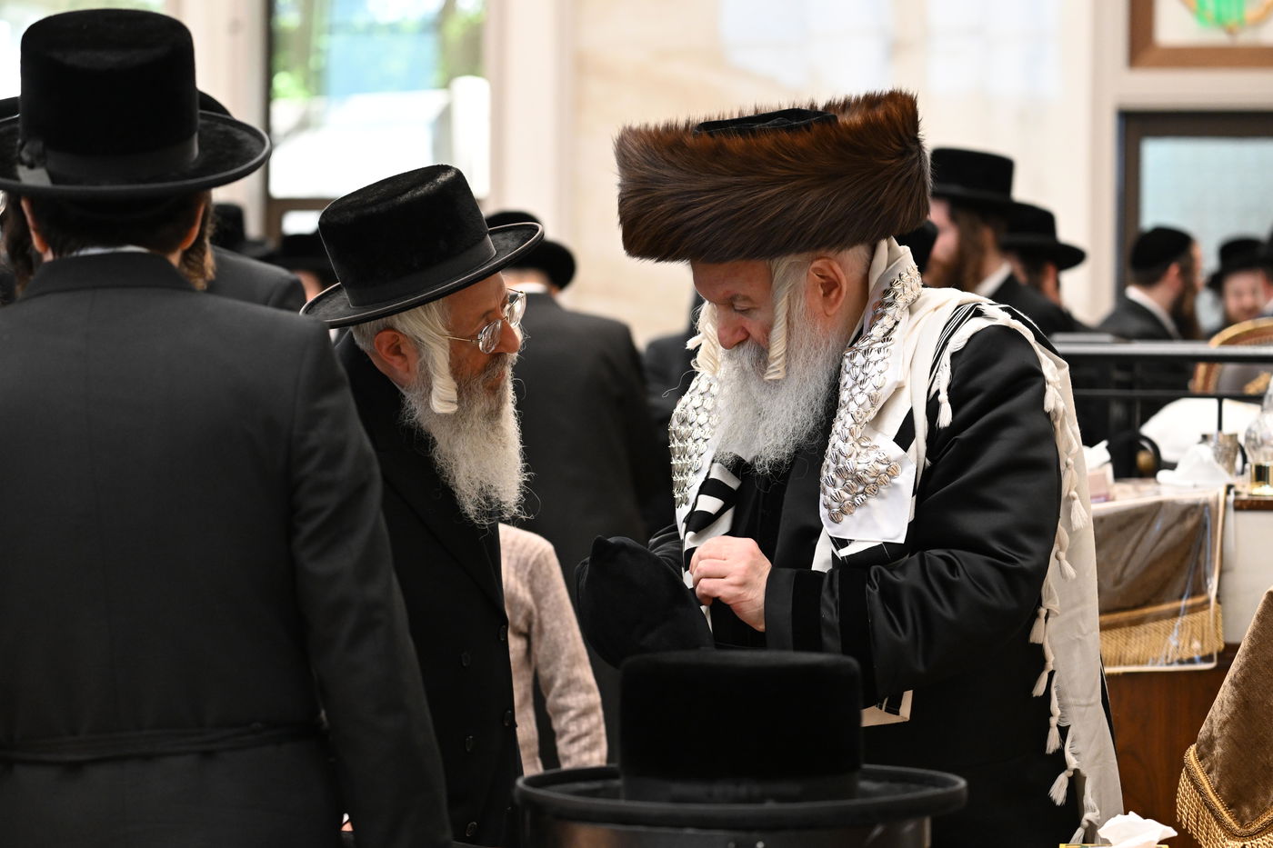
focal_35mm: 125
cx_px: 636
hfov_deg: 16.4
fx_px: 4419
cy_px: 424
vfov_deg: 11.0
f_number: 4.5
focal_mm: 125
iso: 3200
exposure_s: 1/200
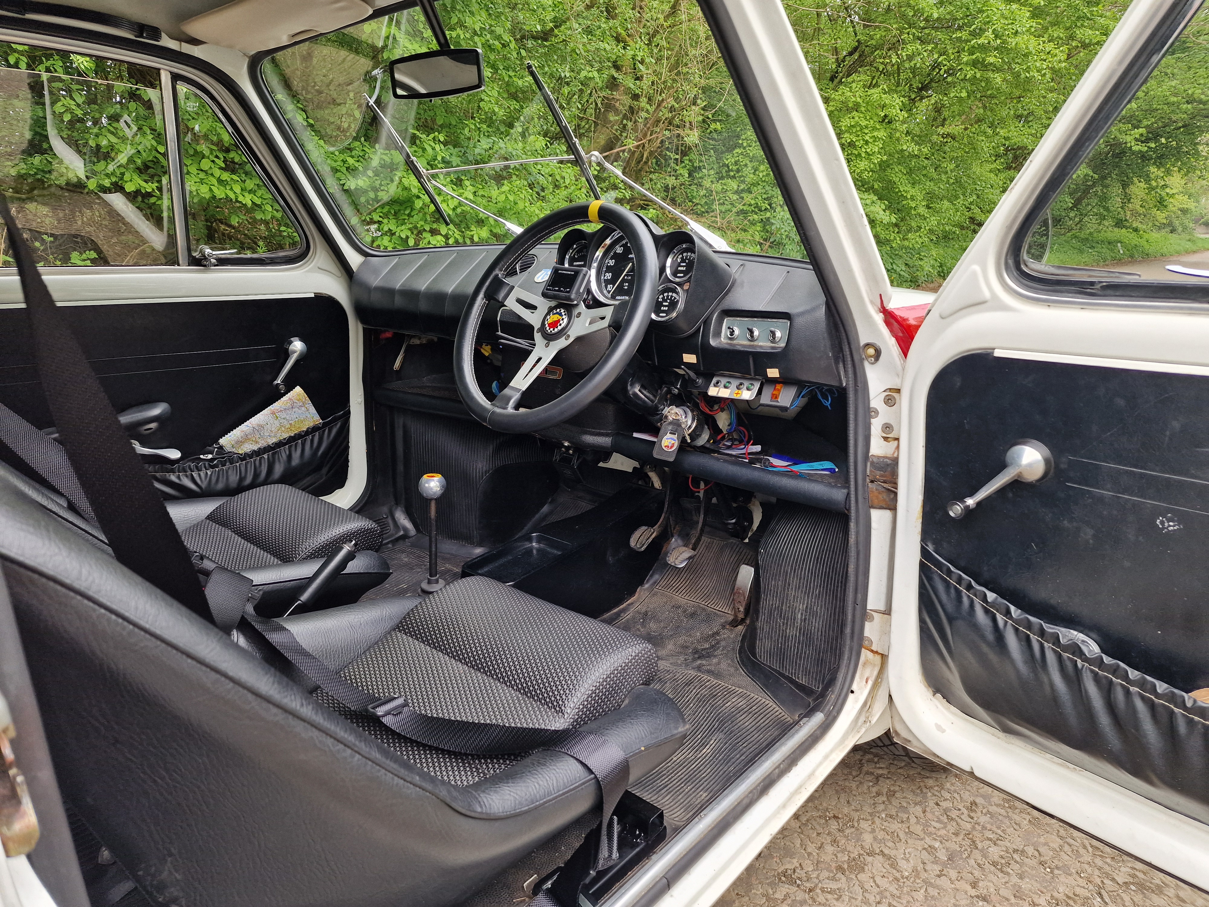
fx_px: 803
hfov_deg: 73.9
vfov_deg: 58.9
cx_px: 604
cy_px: 454
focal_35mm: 23
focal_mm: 6.4
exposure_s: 1/180
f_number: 1.8
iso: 50
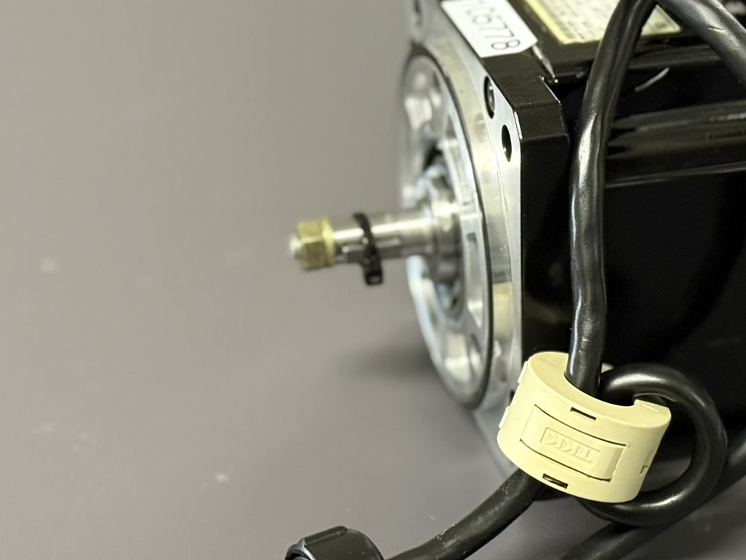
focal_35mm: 97
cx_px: 591
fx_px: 2091
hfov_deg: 20.0
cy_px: 314
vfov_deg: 15.2
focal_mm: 6.76
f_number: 1.78
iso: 320
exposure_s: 1/33
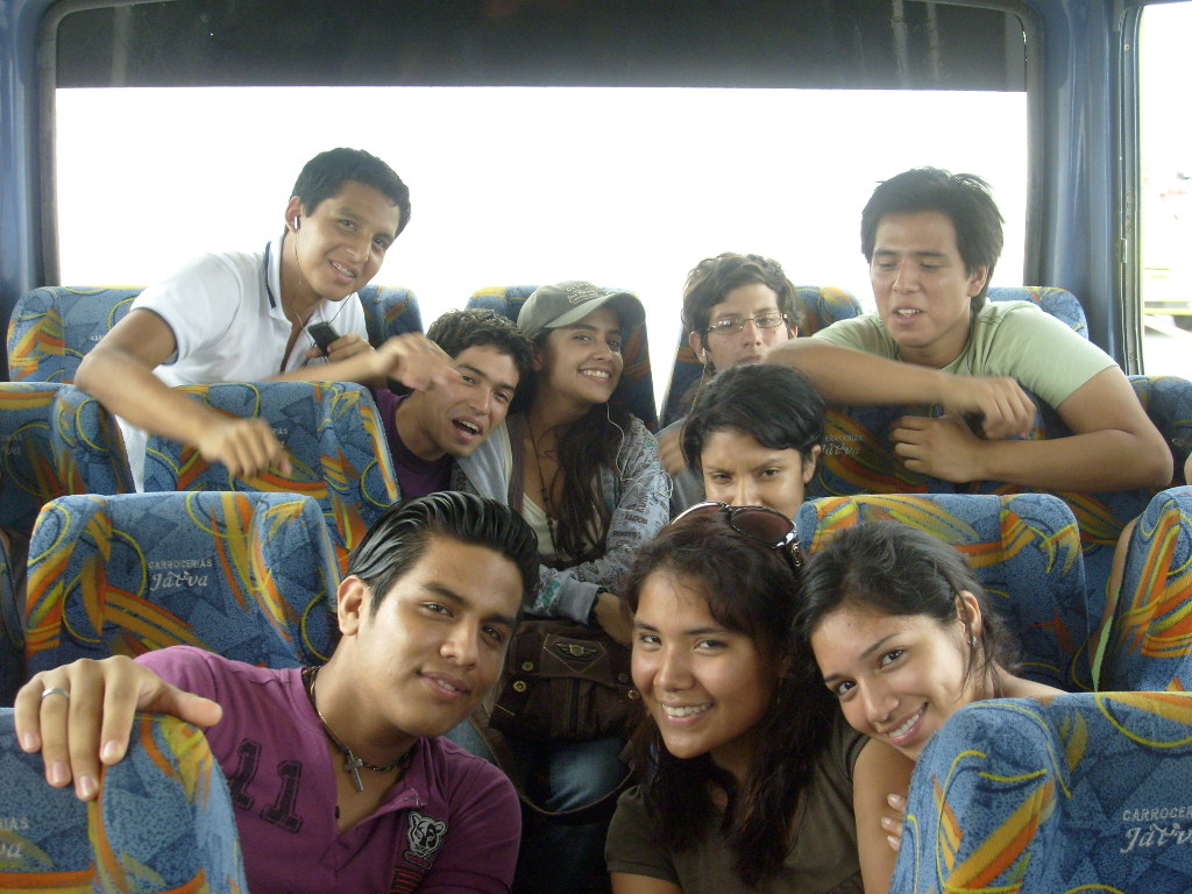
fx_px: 1791
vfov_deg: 28.0
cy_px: 447
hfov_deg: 36.8
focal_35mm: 52
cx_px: 596
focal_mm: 8.7
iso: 100
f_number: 3.3
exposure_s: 1/60
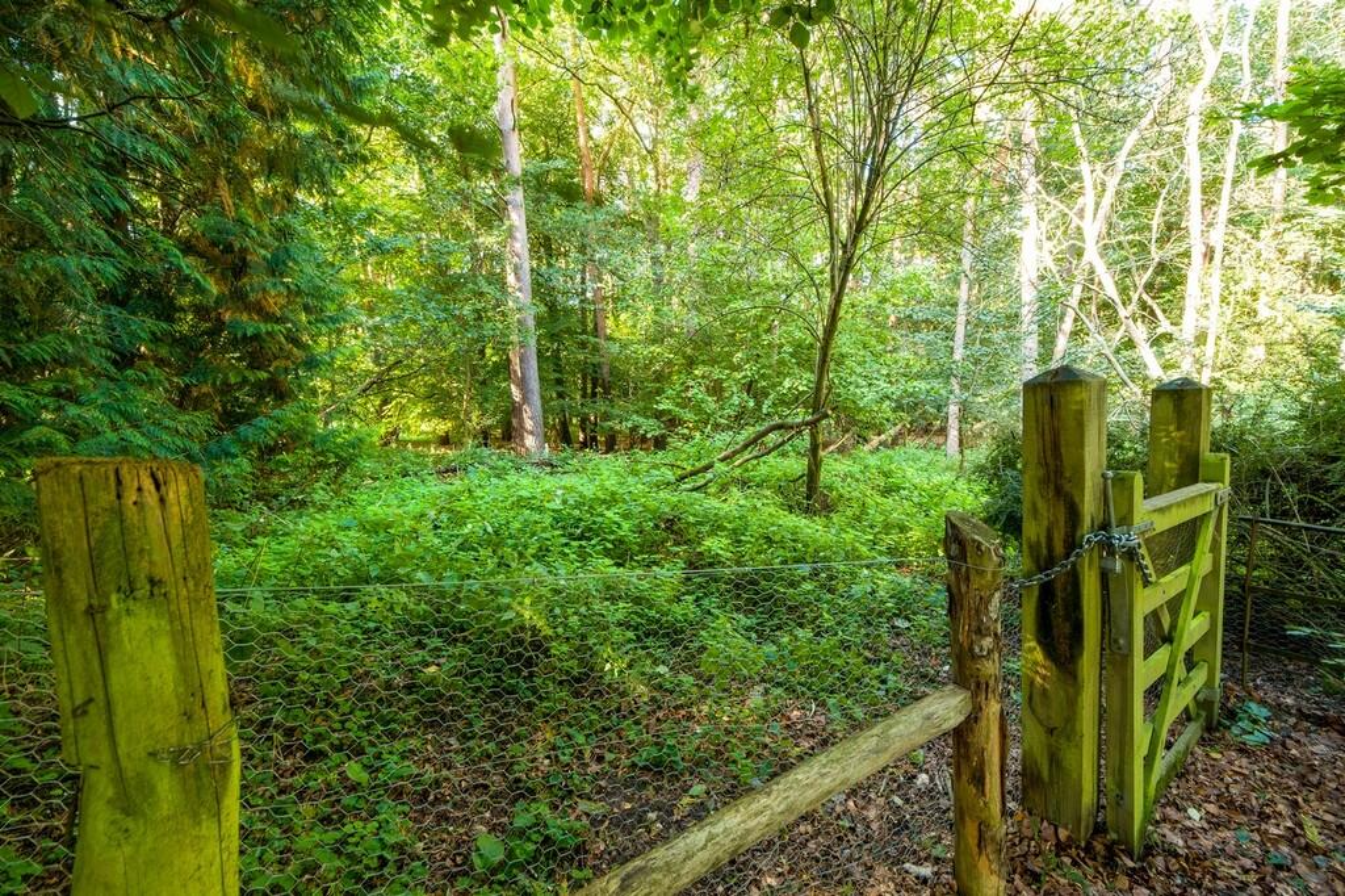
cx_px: 672
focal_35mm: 15
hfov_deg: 100.4
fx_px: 560
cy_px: 448
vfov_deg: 77.3
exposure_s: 1/2.5
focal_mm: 9.9
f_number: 8
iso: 160
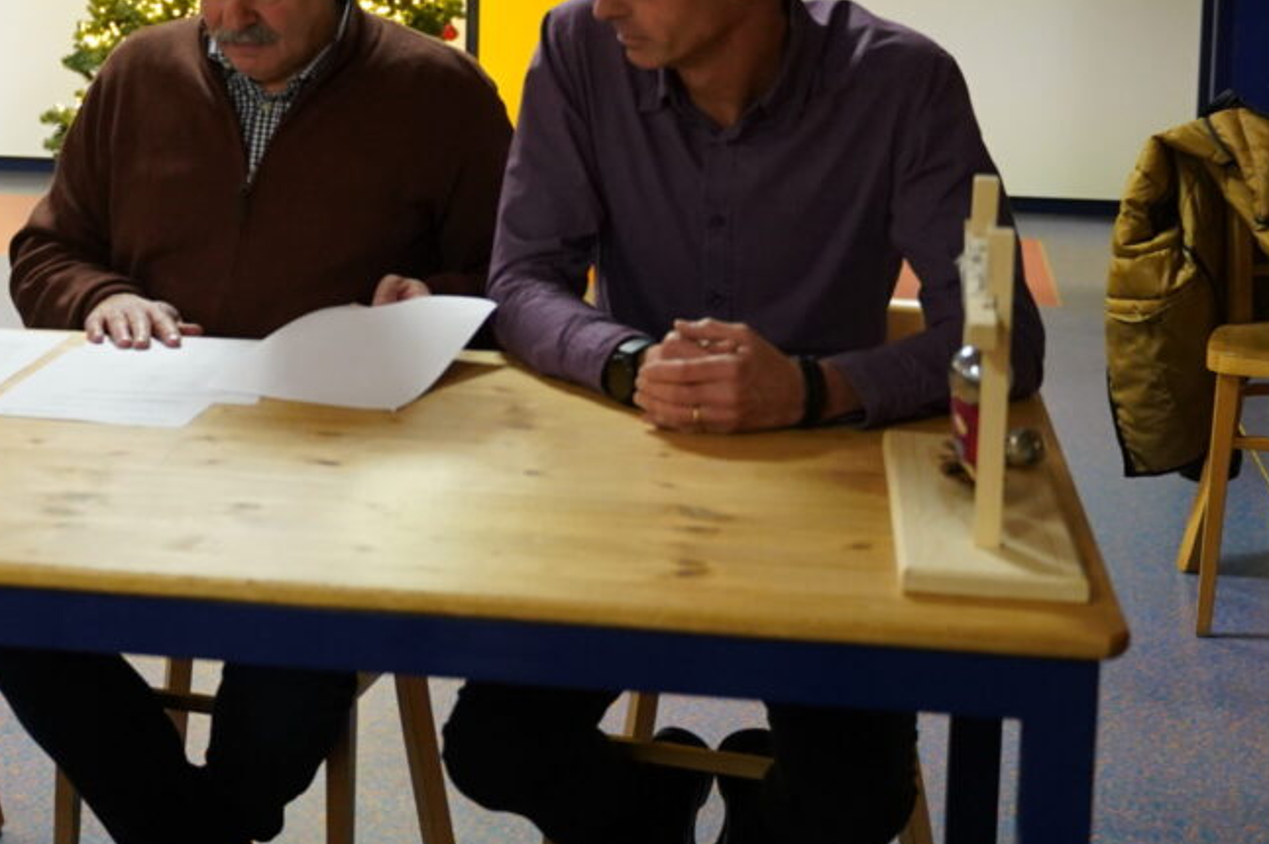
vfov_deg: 17.1
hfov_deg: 24.7
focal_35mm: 79
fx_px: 2791
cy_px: 159
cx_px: 63
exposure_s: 1/160
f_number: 2.8
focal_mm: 34.1
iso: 3200
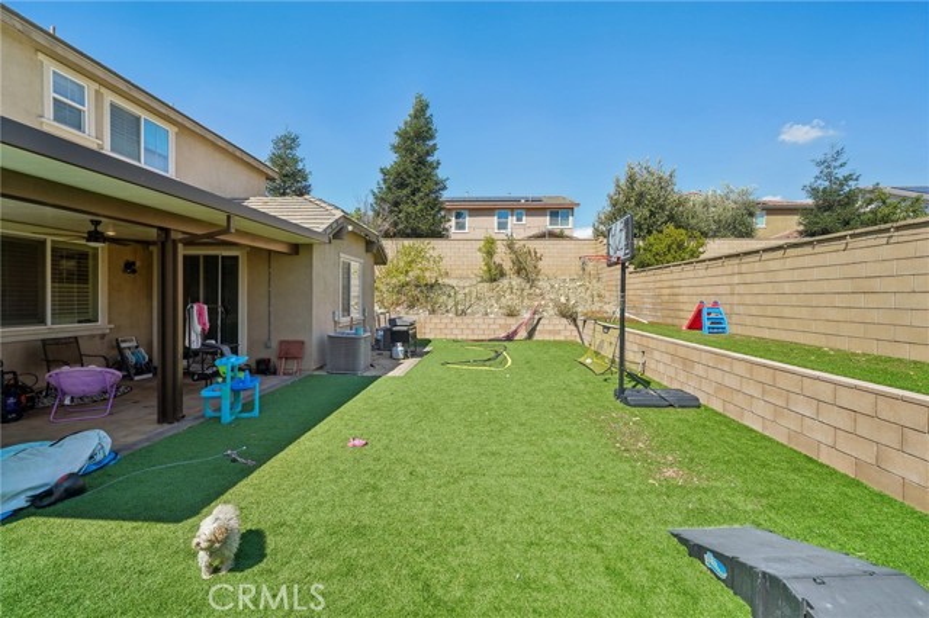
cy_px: 309
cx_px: 464
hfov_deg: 100.4
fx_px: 387
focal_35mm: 15
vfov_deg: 77.3
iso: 100
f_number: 8
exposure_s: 1/250
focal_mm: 15
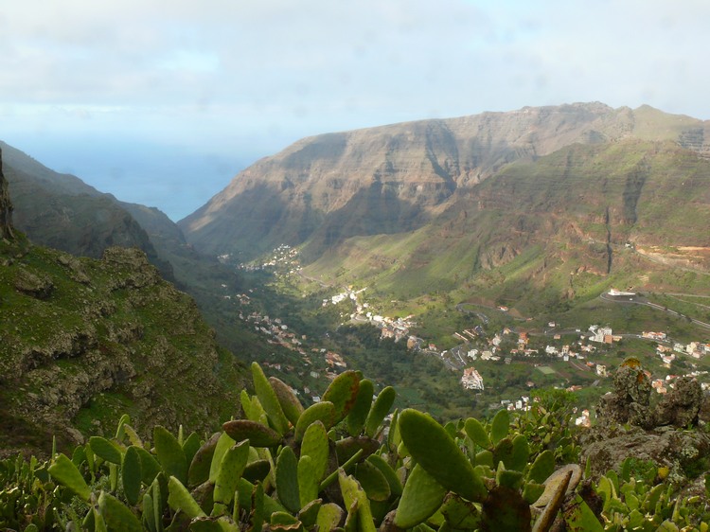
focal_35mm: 35
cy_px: 266
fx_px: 718
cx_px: 355
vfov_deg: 40.7
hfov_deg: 52.6
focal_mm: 7.4
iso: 100
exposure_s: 1/20
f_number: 11
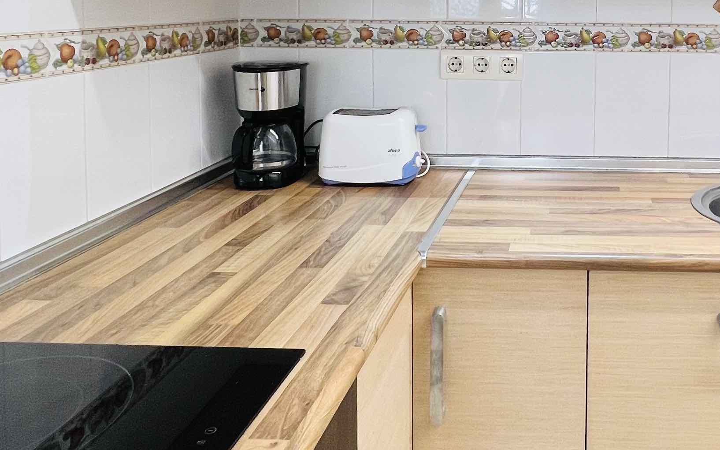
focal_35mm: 34
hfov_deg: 53.1
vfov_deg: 35.0
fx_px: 667
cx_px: 571
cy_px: 38
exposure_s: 1/100
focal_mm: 1.57
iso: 100
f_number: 1.8
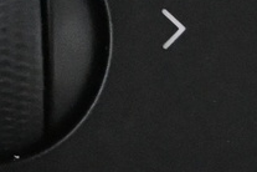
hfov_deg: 5.7
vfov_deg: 3.8
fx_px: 2562
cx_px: -77
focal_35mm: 359
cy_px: 17
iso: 8000
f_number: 4.8
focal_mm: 30.5
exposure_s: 1/50
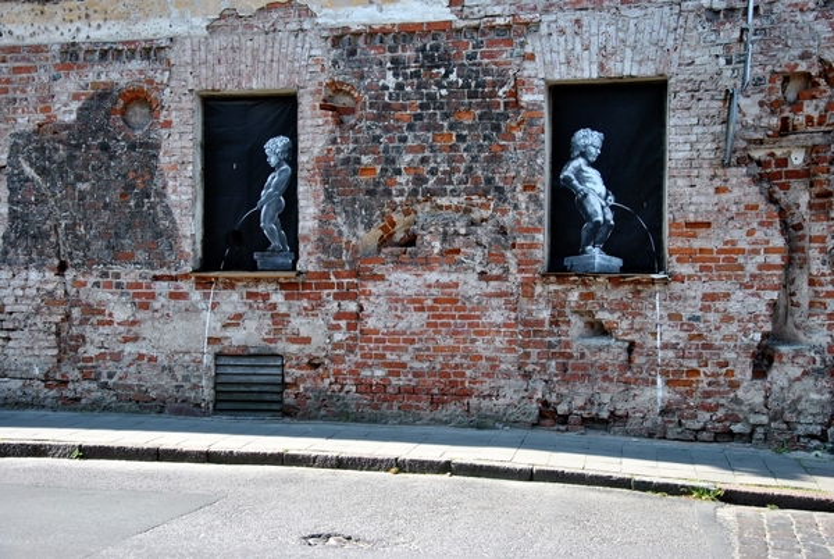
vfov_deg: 28.2
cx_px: 417
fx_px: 1114
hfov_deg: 41.1
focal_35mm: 48
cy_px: 280
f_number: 5.6
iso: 100
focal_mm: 32
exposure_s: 1/125
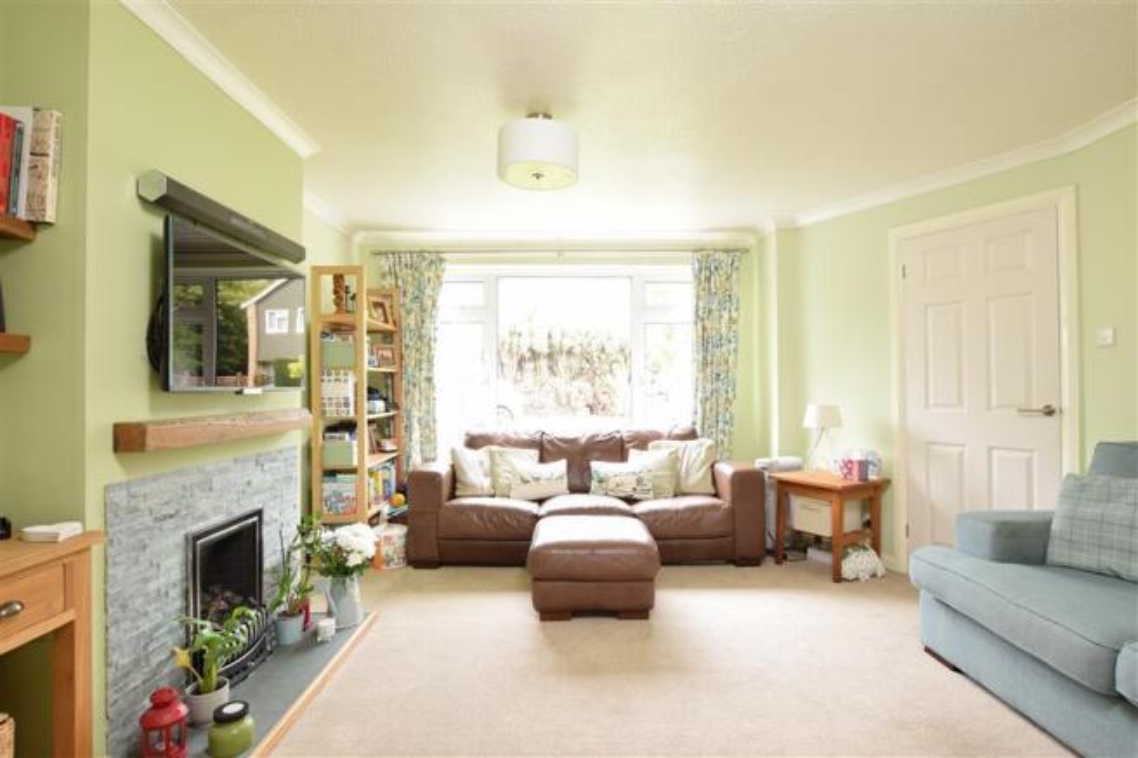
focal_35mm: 18
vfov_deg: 67.4
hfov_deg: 90.0
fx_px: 569
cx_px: 569
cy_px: 379
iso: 400
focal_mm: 12
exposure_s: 1/5
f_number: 10
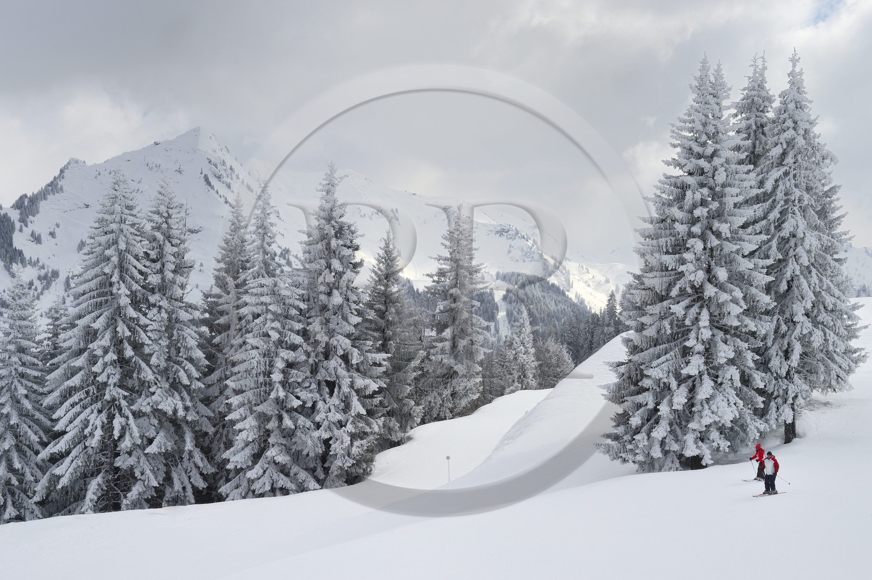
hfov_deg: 41.1
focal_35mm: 48
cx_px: 436
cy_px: 290
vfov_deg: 28.0
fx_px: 1162
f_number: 13
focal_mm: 48
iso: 200
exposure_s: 1/500
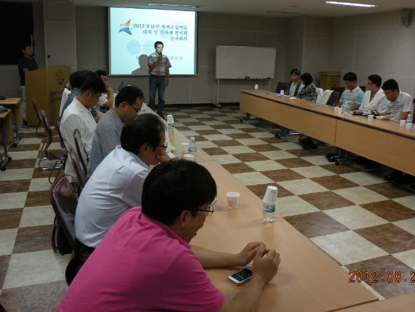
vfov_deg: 44.0
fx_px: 384
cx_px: 207
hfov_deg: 56.8
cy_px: 130
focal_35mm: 32
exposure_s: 1/59.8
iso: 170
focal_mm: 4.7
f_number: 2.8
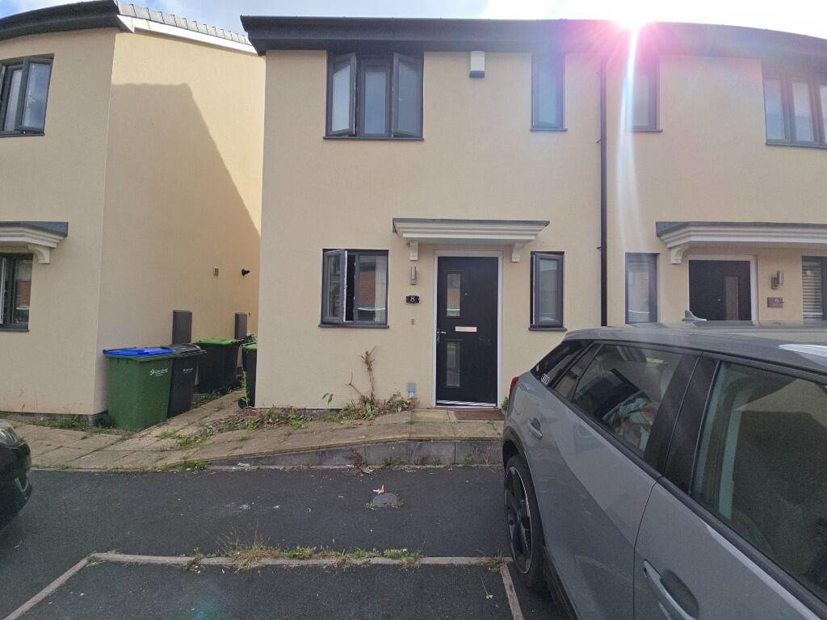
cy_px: 310
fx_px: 311
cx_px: 414
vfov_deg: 89.9
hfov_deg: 106.2
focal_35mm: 13
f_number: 2.2
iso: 50
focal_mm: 2.2
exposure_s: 1/1957
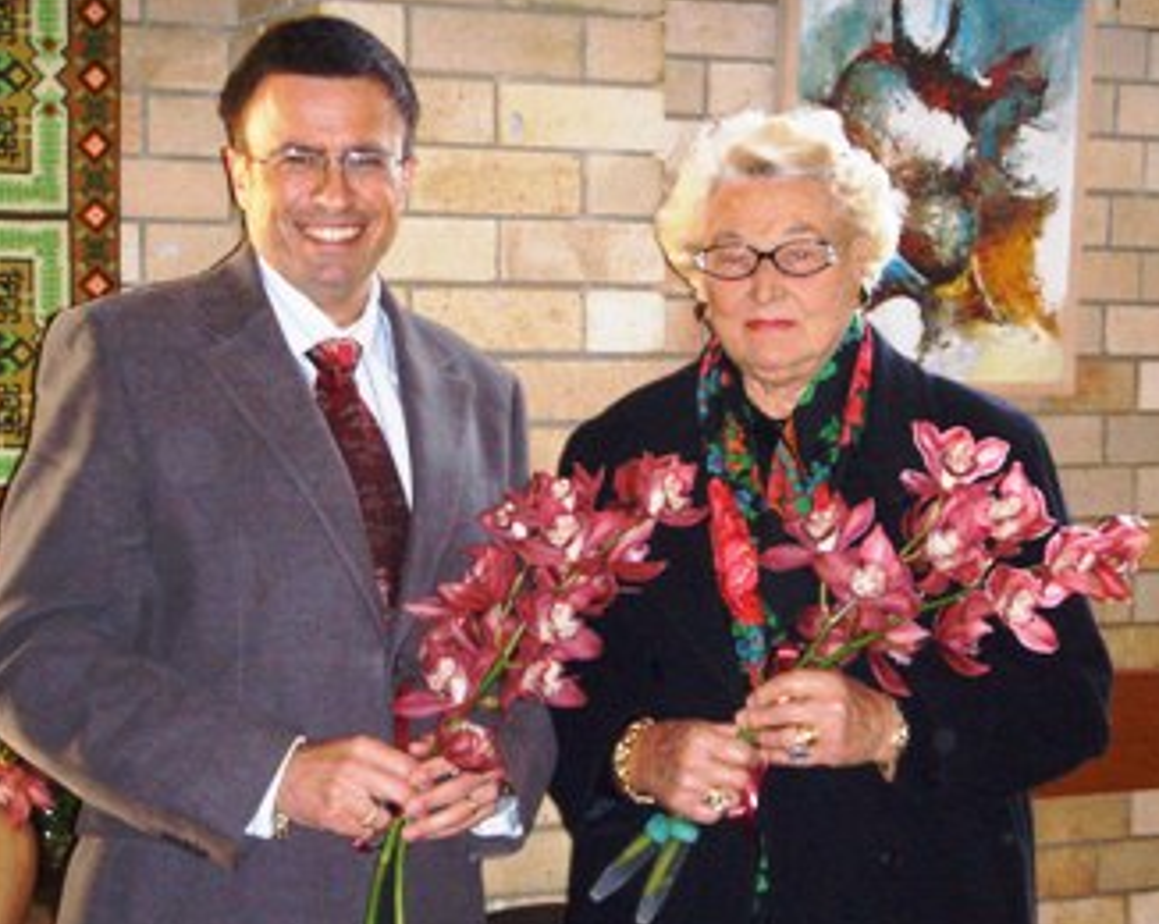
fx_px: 2398
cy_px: 505
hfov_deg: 27.2
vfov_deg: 21.8
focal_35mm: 70
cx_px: 560
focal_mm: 10.2
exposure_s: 1/45
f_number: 3.9
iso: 209
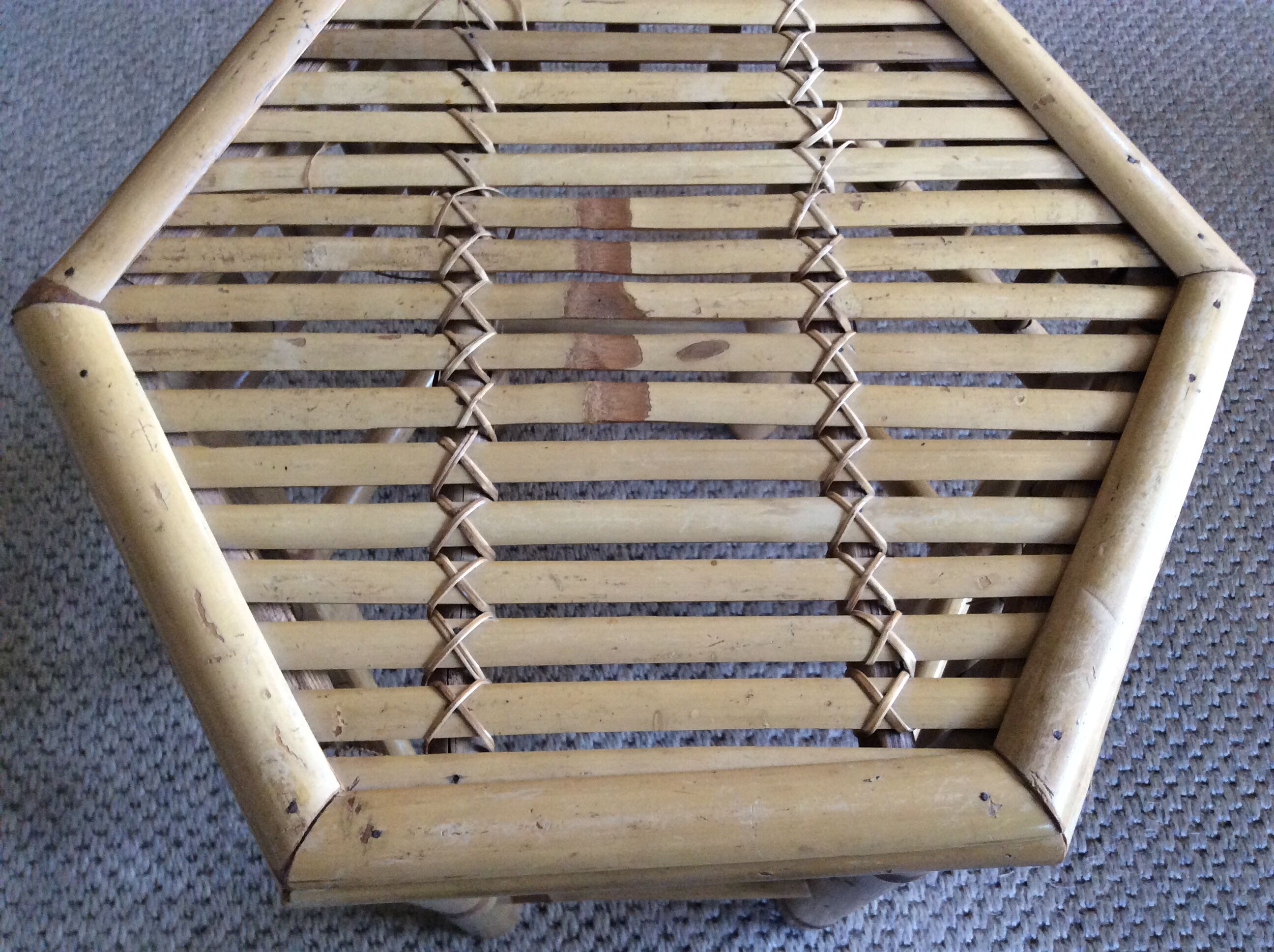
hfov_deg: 56.9
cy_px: 476
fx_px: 1176
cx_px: 637
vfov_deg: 44.1
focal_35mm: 32
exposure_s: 1/25
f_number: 2.4
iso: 160
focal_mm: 3.3
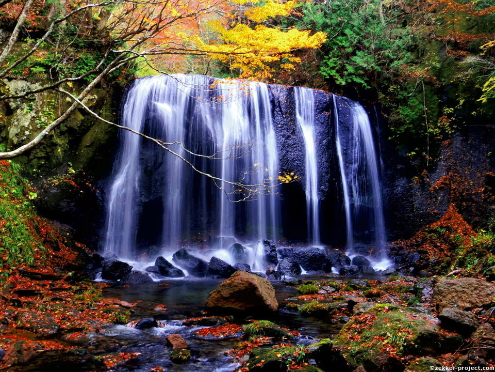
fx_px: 543
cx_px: 248
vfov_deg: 37.7
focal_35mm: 38
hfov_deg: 49.0
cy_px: 186
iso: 100
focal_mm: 8.2
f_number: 8
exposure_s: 1/2.5
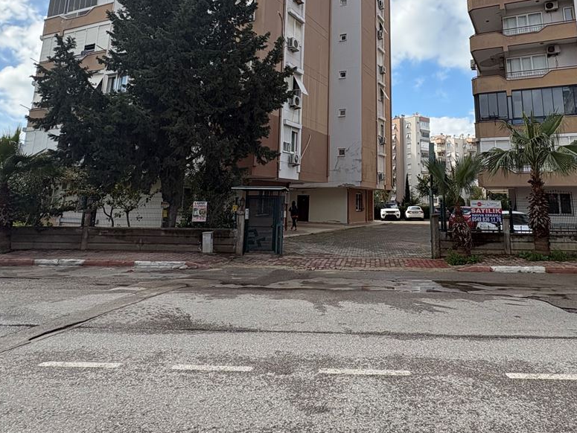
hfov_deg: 66.8
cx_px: 340
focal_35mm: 26
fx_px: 434
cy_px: 108
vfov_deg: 50.9
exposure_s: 1/1420
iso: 64
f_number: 2.2
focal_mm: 2.22
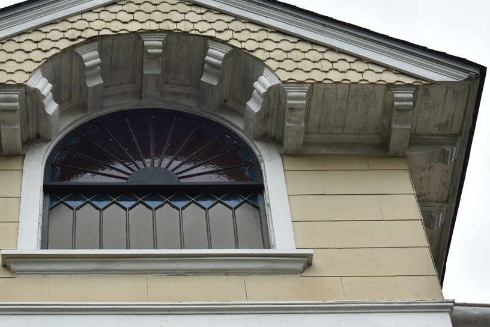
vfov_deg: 13.4
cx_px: 150
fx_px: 1388
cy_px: 113
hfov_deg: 19.9
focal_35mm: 102
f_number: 8
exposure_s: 1/250
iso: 100
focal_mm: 65
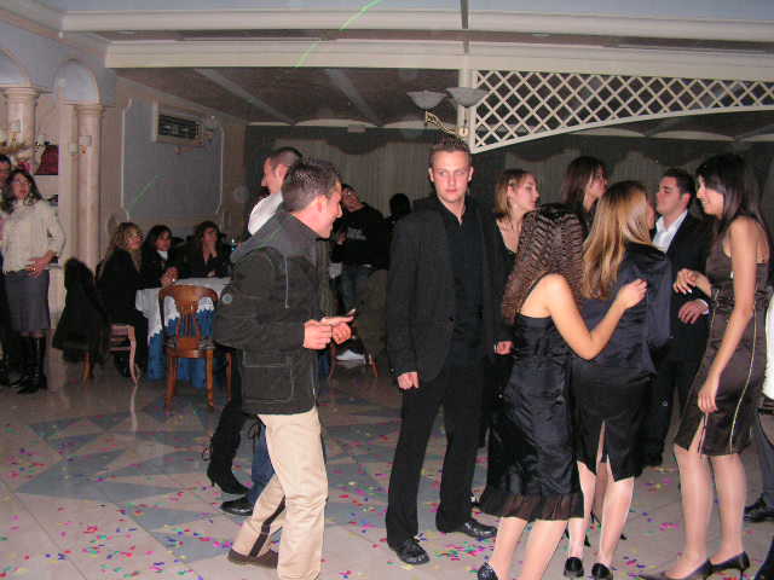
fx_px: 805
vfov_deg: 39.7
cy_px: 290
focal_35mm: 36
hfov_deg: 51.4
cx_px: 387
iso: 200
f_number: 3.2
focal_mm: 6
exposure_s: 1/40
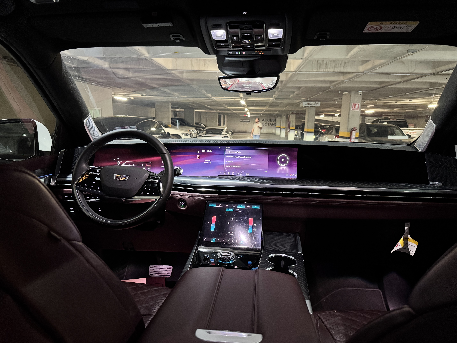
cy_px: 172
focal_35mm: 24
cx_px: 228
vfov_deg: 56.8
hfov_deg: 71.6
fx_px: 317
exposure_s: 1/31
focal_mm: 6.76
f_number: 1.78
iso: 1000
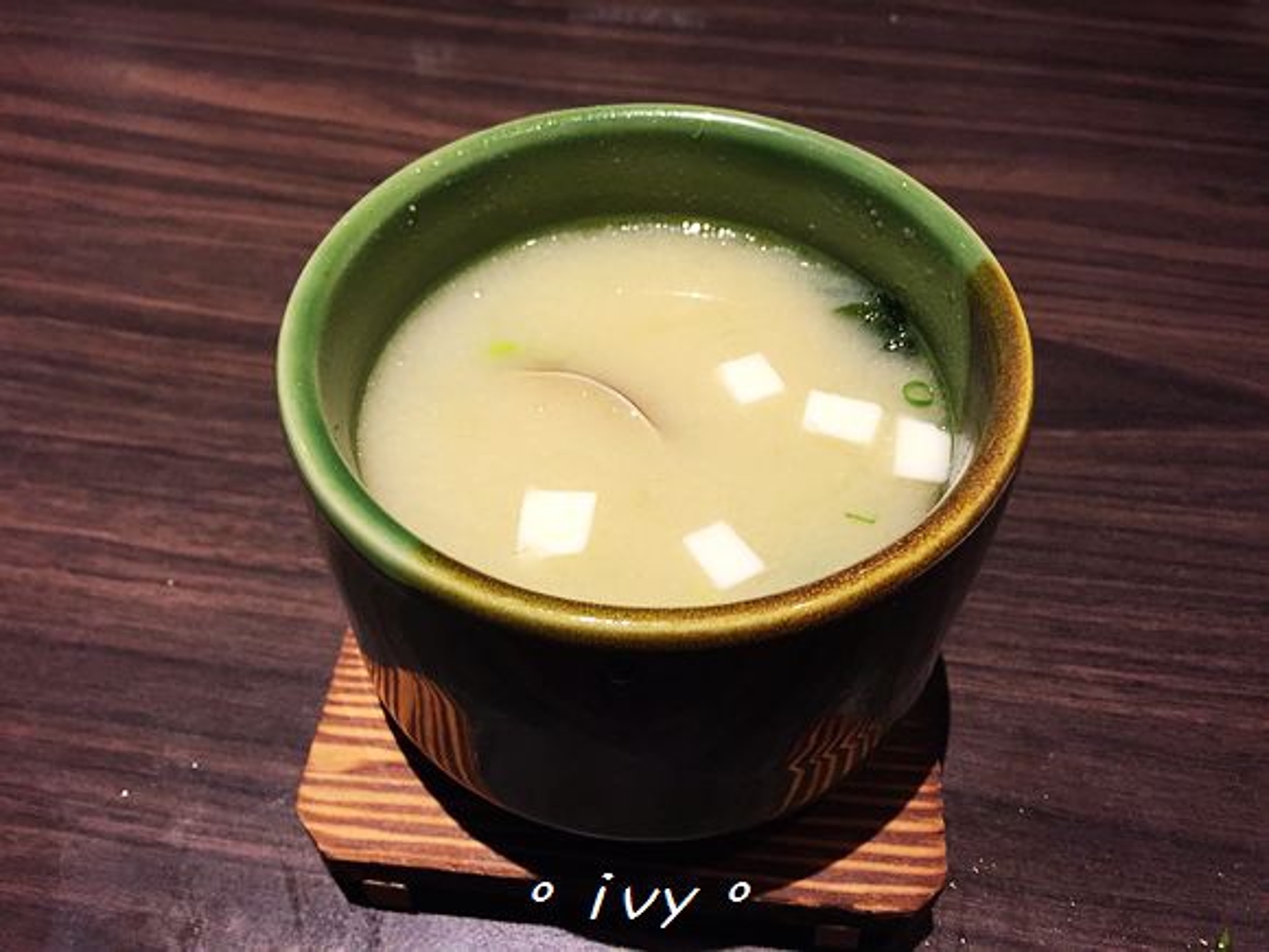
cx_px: 634
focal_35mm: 29
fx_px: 1063
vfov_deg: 48.2
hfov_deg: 61.7
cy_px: 476
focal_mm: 4.15
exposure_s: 1/30
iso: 100
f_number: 2.2
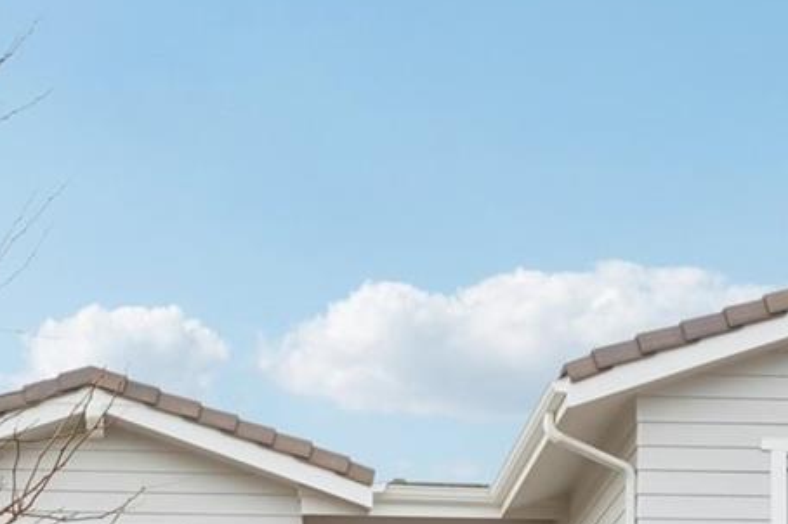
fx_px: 1527
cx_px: 207
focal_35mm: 70
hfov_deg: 28.5
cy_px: 793
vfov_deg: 17.5
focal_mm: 13.2
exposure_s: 1/640
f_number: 8
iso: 800
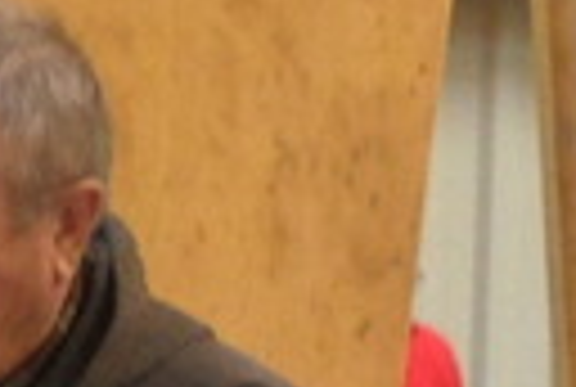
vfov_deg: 1.8
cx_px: -140
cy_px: 1035
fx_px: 12477
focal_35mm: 778
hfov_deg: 2.6
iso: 480
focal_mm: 16.3
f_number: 4.4
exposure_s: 1/45
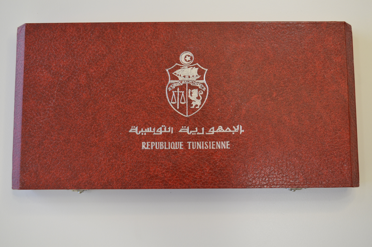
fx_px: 464
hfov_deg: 43.7
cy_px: 124
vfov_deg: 29.7
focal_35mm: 45
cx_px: 186
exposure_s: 1/100
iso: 400
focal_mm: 30
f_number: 5
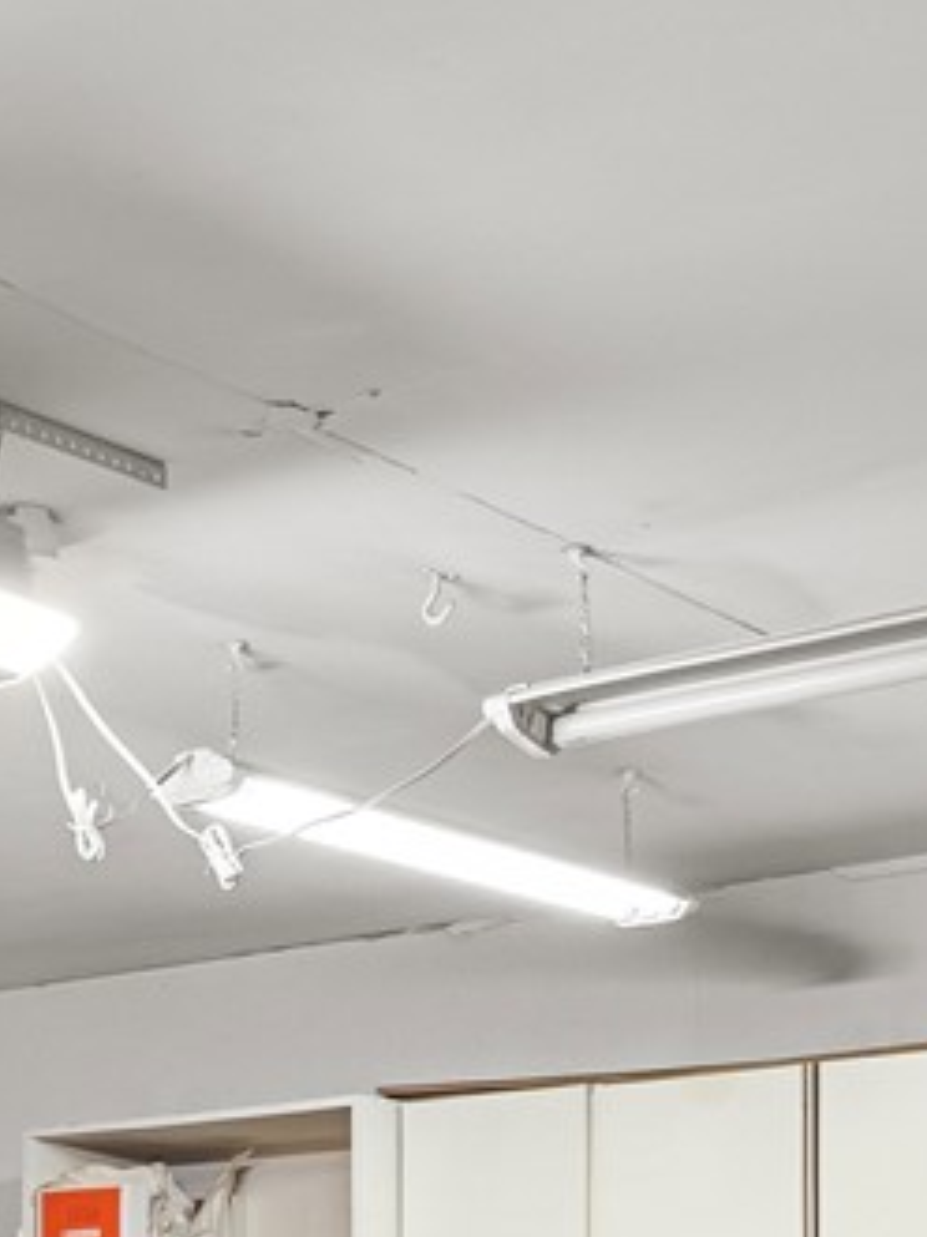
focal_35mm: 82
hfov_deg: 17.1
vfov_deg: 22.0
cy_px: 1491
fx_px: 2930
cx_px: -224
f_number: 8
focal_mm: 13
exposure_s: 8
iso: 200
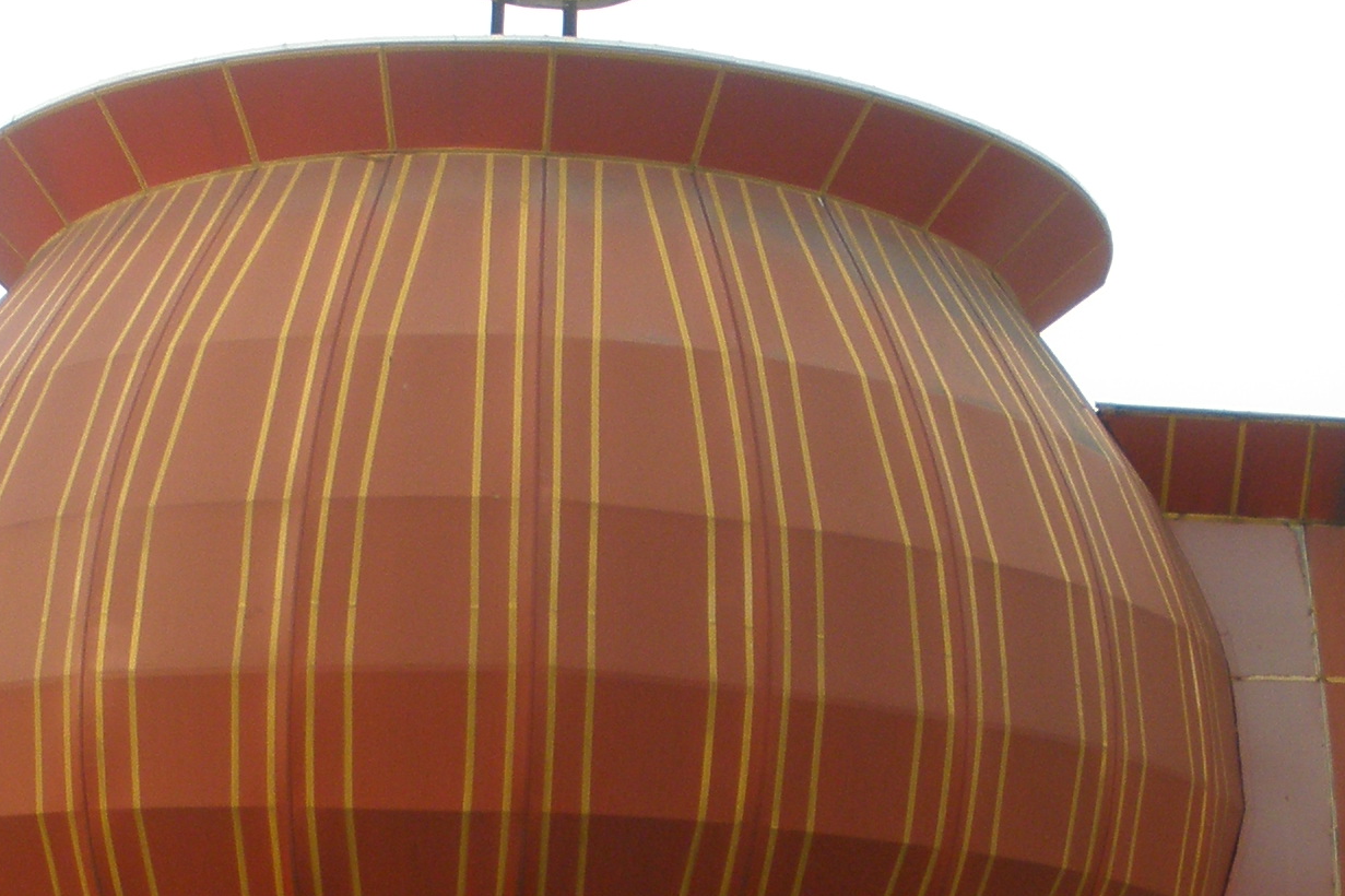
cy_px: 933
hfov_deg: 18.4
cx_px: 717
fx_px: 4146
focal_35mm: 111
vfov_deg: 12.2
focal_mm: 6.3
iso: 80
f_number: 3.5
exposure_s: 1/160
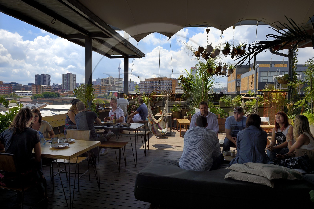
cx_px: 157
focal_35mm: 24
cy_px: 104
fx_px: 209
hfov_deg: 73.8
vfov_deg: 53.1
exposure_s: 1/200
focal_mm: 24
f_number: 14
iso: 200
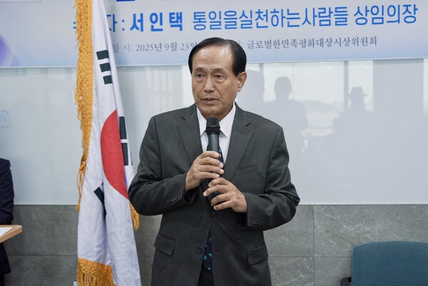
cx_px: 214
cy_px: 143
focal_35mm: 56
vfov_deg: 24.2
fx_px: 666
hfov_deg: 35.6
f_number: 5
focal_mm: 56
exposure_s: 1/60
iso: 800
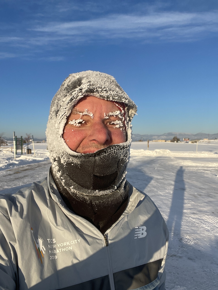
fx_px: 252
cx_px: 109
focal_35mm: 30
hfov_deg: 46.8
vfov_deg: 60.0
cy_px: 145
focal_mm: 2.71
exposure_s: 1/885
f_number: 2.2
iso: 25
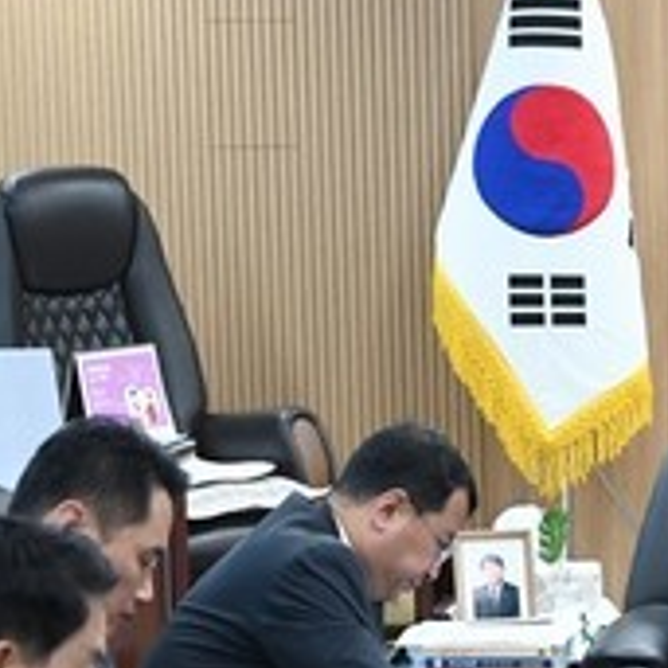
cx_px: 777
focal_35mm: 152
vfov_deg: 11.5
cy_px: 475
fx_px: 3319
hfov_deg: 11.3
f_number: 4
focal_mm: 51
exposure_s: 1/500
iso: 4000
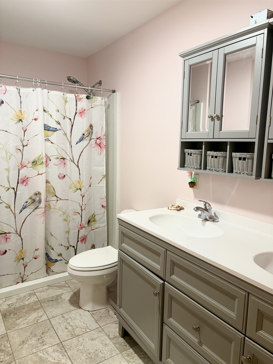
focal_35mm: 26
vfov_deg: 67.3
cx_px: 136
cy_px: 182
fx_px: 273
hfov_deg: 53.1
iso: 160
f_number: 1.6
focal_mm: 5.96
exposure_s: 1/60
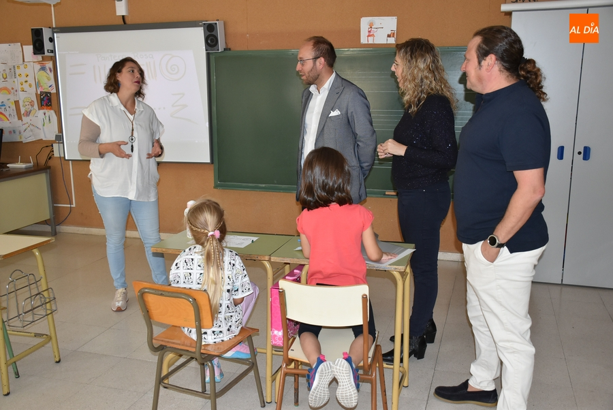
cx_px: 306
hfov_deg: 53.1
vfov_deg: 37.0
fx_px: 614
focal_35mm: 36
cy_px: 205
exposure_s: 1/80
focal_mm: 24
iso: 800
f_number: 4.5
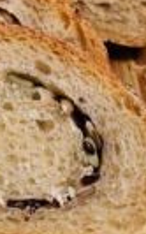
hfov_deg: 11.0
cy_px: 50
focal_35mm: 115
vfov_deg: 18.0
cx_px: -60
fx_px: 733
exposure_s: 1/60
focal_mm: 20
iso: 400
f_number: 6.3
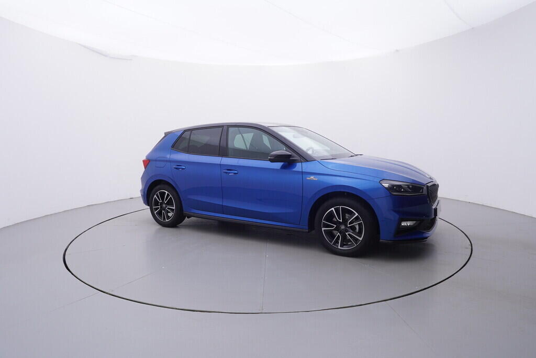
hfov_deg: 77.3
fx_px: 335
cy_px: 179
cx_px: 268
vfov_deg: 56.2
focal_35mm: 22
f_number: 5
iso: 200
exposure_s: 1/80
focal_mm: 15
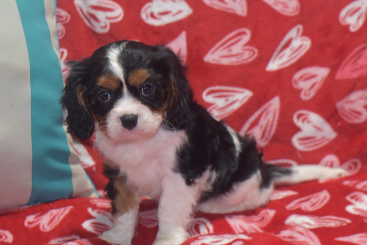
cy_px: 122
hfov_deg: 28.1
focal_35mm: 72
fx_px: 734
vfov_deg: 18.9
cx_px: 184
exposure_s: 1/25
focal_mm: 48
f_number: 5.3
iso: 400
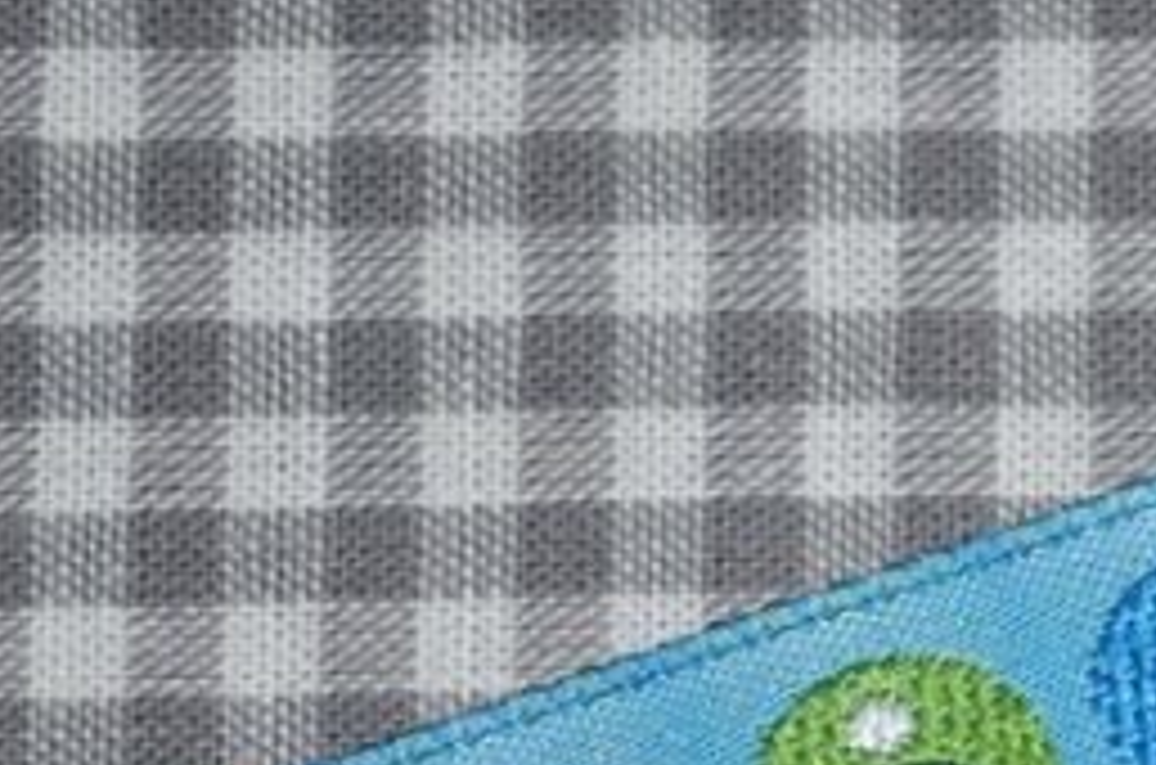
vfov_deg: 6.3
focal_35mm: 215
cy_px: 929
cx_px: 1457
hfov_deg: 9.4
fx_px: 6887
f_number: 5.3
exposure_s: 1/60
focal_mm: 46
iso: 200
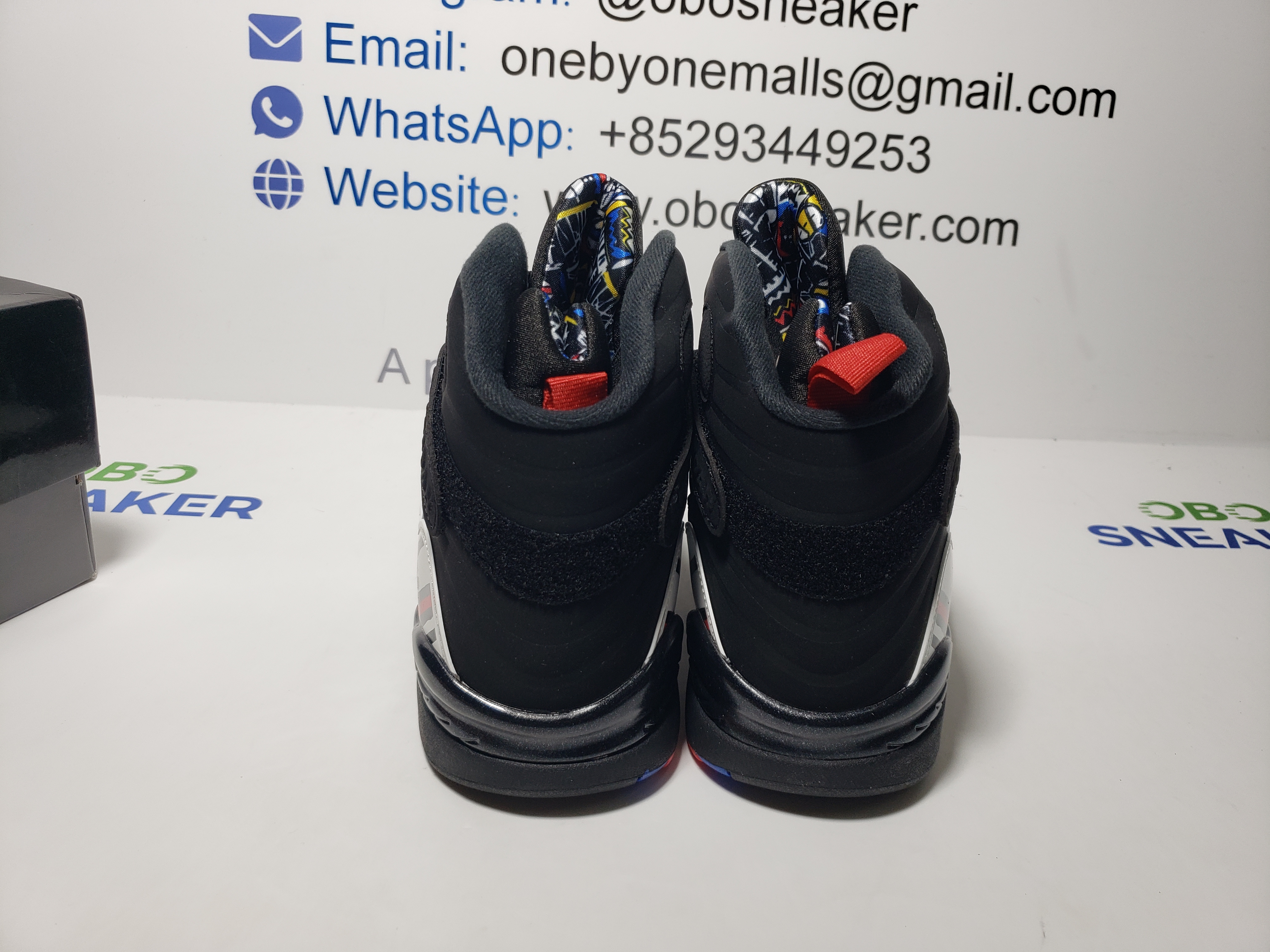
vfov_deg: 53.1
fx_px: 954
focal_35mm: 26
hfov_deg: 67.3
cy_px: 476
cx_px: 635
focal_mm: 4.3
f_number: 1.5
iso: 50
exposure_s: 1/370
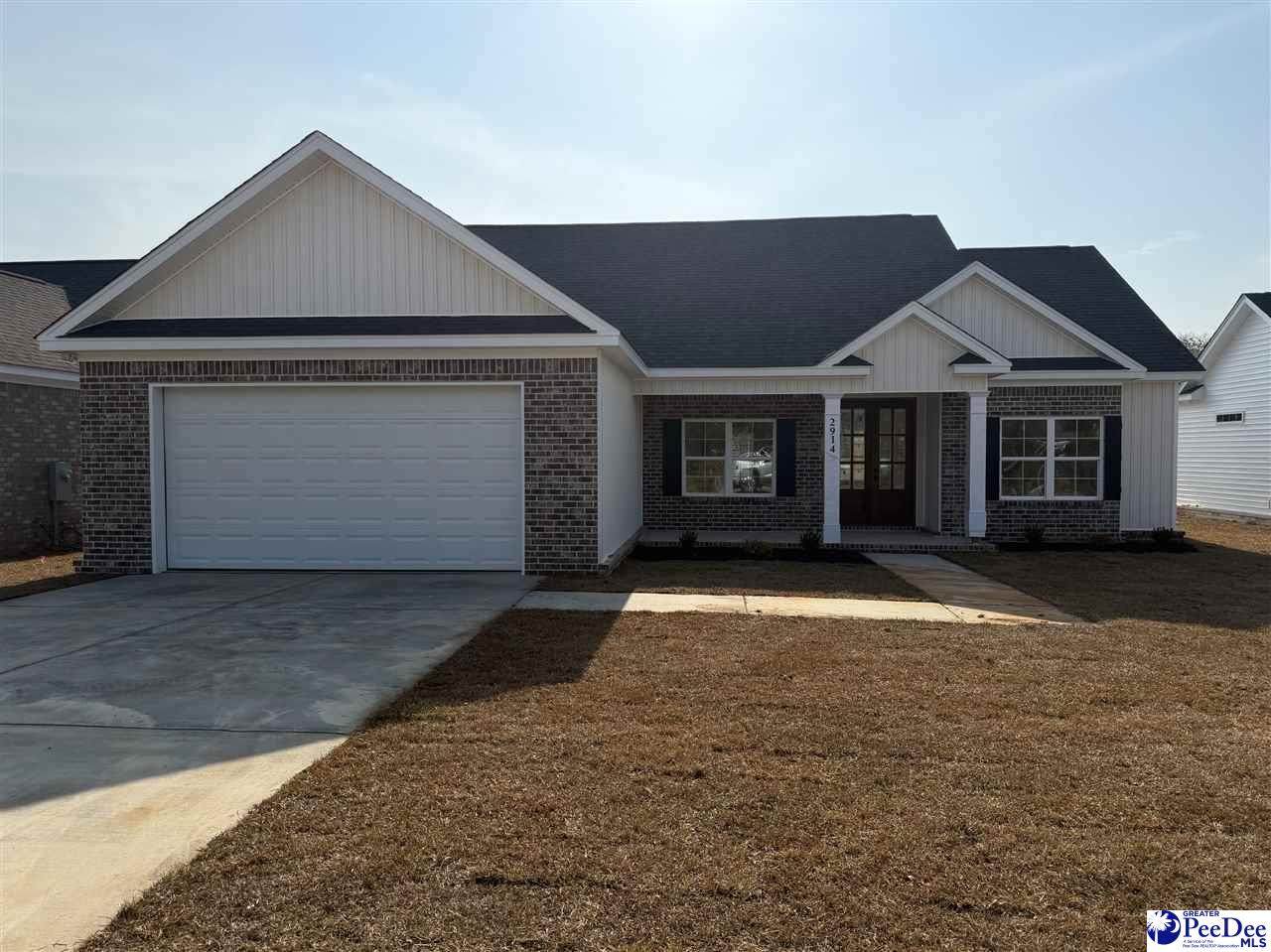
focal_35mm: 24
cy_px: 476
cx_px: 636
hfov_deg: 71.6
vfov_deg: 56.8
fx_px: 881
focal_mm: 6.76
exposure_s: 1/8130
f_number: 1.78
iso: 100
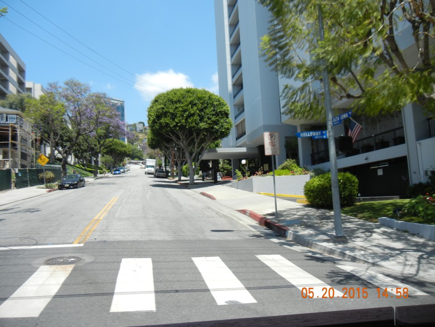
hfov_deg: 60.0
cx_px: 218
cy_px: 164
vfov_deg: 46.8
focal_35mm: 30
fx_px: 377
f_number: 7
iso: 160
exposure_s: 1/252
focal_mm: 5.4
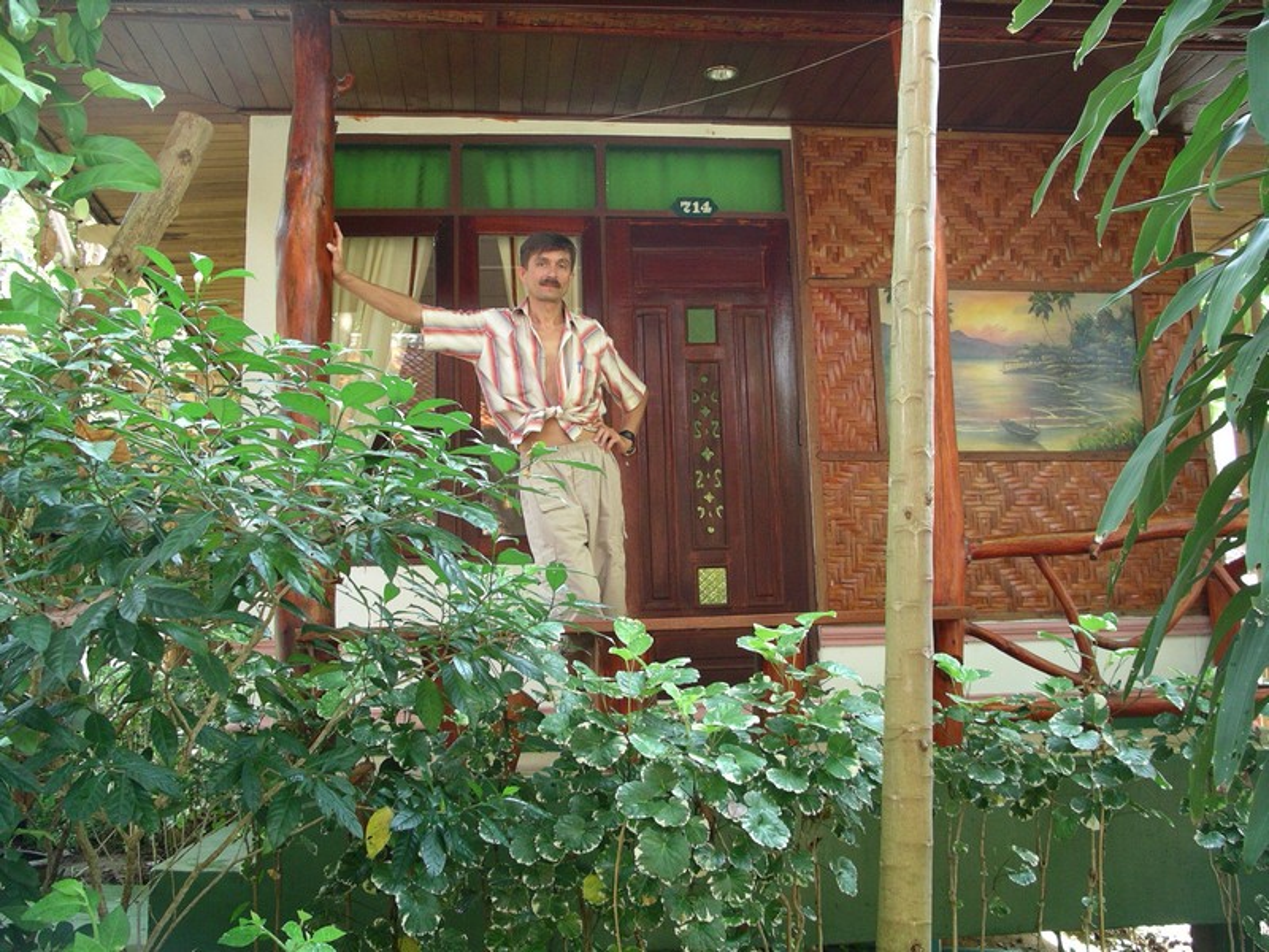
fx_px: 1356
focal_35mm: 37
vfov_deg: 38.7
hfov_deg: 50.1
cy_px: 476
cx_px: 634
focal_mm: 7.8
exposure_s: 1/40
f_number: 2.8
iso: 200
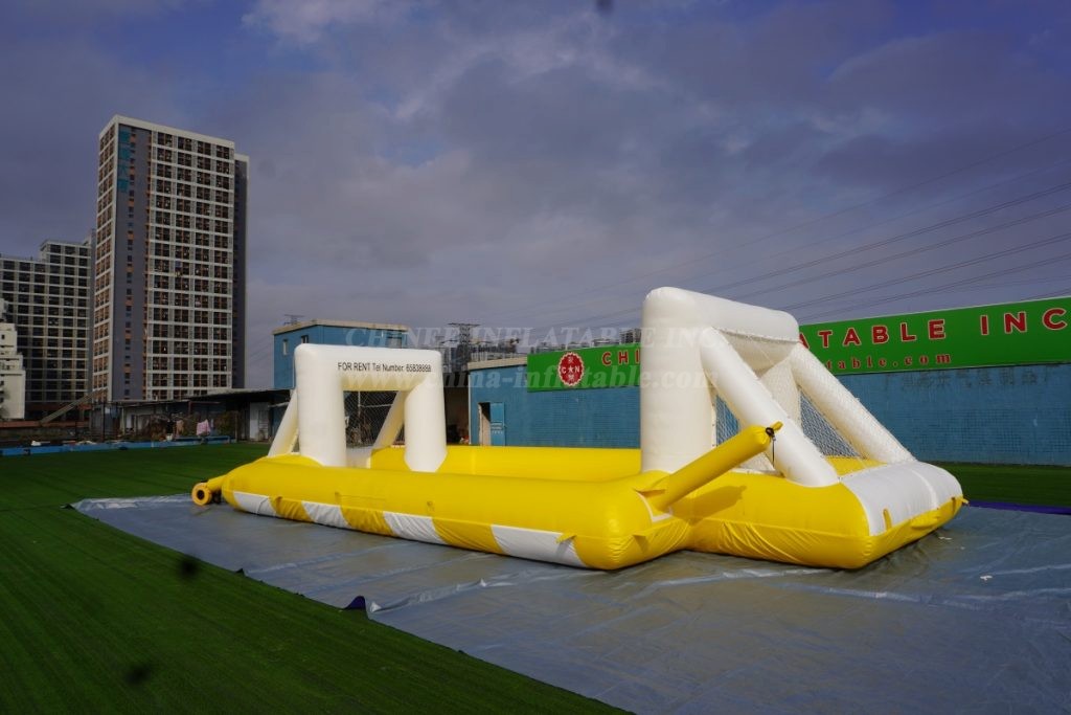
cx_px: 536
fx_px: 714
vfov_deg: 53.1
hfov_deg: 73.7
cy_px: 358
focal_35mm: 24
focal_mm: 16
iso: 100
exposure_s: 1/400
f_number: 10
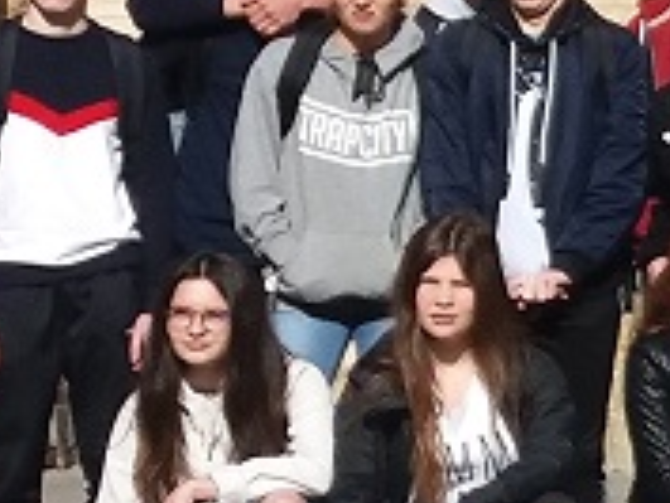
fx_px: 3157
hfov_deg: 10.1
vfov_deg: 9.1
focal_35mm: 163
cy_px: 321
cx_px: 1775
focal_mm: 3.7
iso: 64
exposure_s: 1/1378
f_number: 1.9
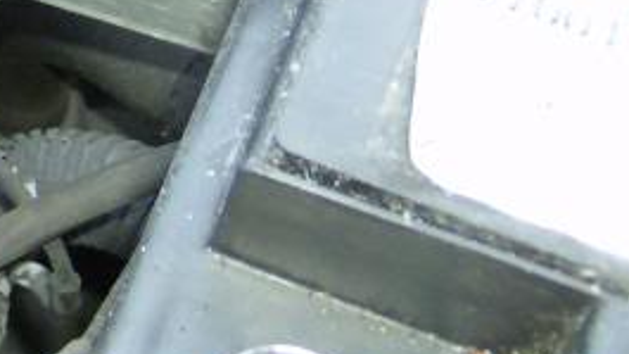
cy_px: -45
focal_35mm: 118
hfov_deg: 17.2
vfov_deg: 10.1
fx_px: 1968
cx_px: -150
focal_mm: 6
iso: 200
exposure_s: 1/60
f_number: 2.8
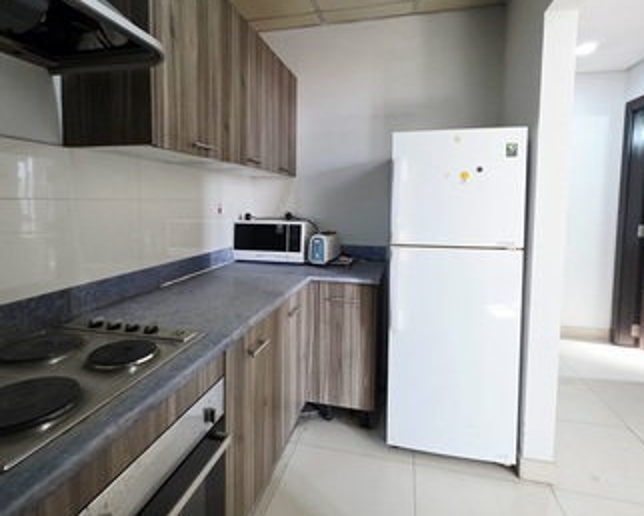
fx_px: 343
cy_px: 223
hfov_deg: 86.3
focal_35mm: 18
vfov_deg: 73.5
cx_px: 311
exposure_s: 1/50.3
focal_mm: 2.2
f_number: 1.9
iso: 320
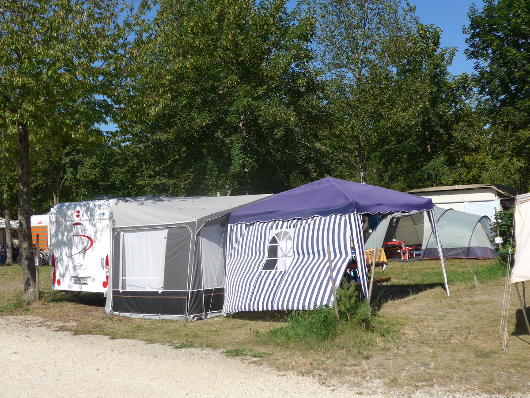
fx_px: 628
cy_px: 199
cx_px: 265
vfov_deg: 35.1
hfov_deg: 45.8
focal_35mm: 41
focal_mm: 8.4
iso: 80
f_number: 2.8
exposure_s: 1/2000
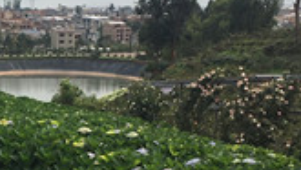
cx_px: -55
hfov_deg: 17.8
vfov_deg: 10.4
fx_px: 918
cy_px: 181
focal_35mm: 115
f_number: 2.2
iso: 25
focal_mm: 4.15
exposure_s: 1/2024
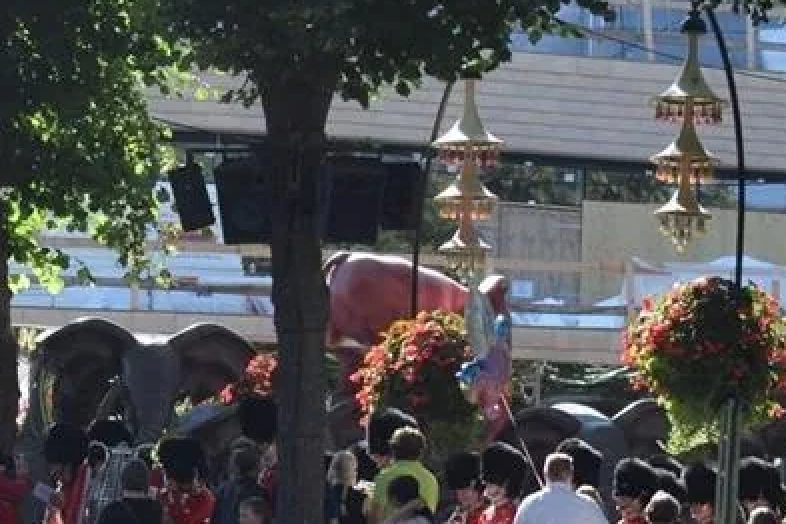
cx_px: -122
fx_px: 4942
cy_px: 630
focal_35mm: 226
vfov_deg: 6.0
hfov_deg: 9.0
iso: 280
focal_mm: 55
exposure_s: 1/250
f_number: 8
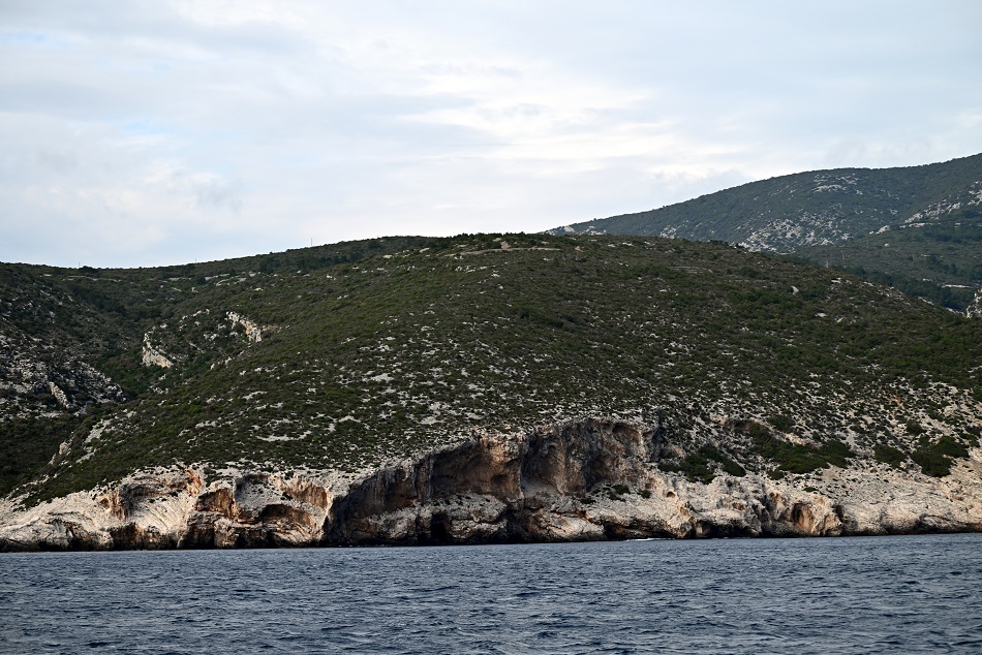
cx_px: 491
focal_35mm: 92
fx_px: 2510
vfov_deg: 14.9
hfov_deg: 22.1
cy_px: 328
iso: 110
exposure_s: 1/500
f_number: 5.6
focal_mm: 92
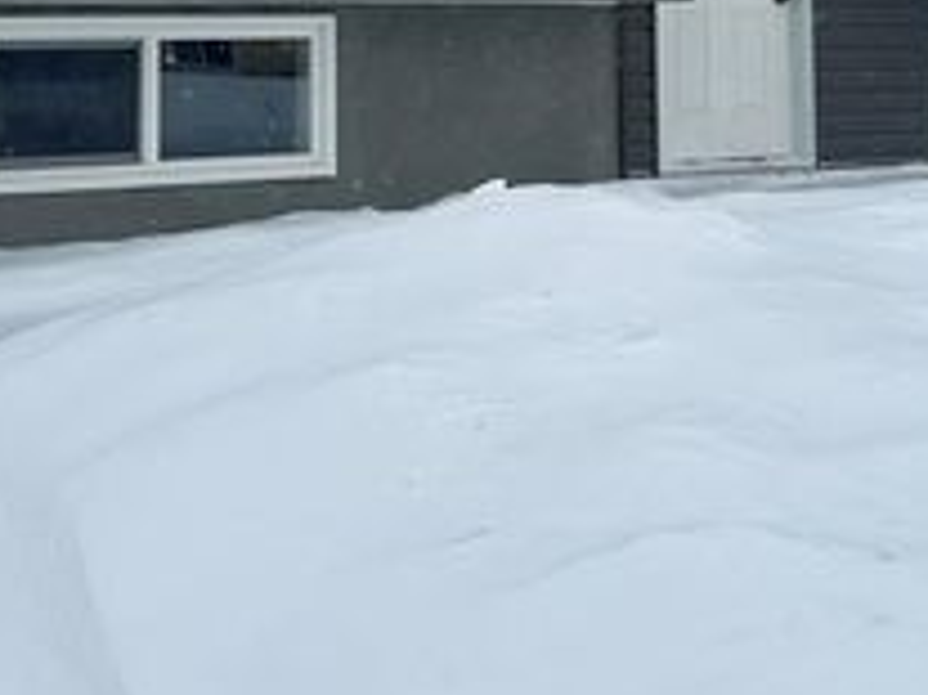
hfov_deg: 33.2
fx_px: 1554
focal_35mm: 58
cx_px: 525
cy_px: -56
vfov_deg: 23.7
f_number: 1.78
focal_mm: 6.86
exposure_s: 1/2155
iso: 80
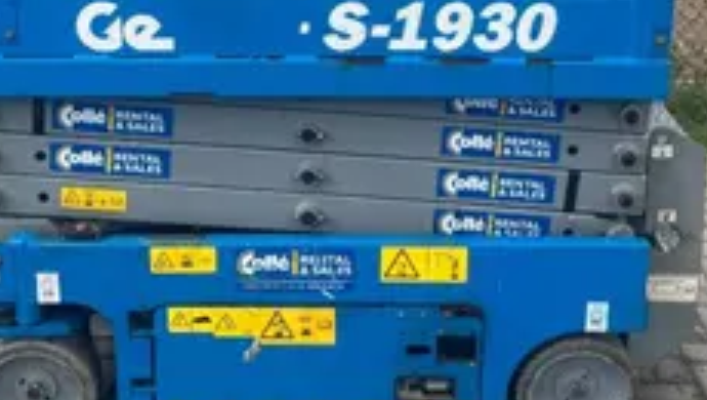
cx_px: 360
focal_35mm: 59
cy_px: -15
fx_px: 1107
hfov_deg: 35.4
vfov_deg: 19.7
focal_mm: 5.1
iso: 50
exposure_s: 1/1294
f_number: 1.6
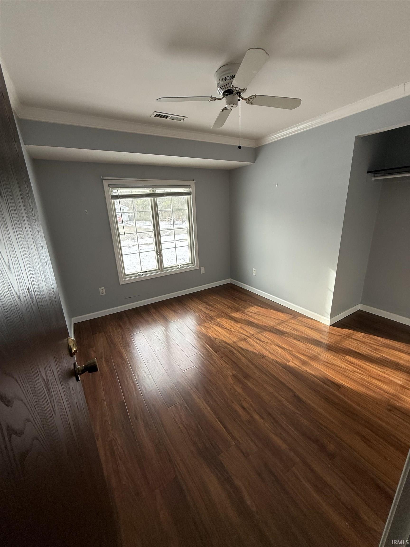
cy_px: 274
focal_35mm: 14
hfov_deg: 85.7
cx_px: 205
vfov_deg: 102.1
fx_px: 221
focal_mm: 2.22
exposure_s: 1/99
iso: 80
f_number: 2.2
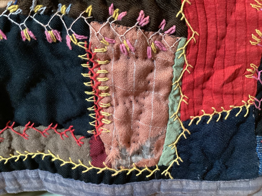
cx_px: 131
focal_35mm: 31
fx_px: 235
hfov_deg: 58.3
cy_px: 98
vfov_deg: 45.4
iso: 400
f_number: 2.4
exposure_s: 1/25
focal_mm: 3.3
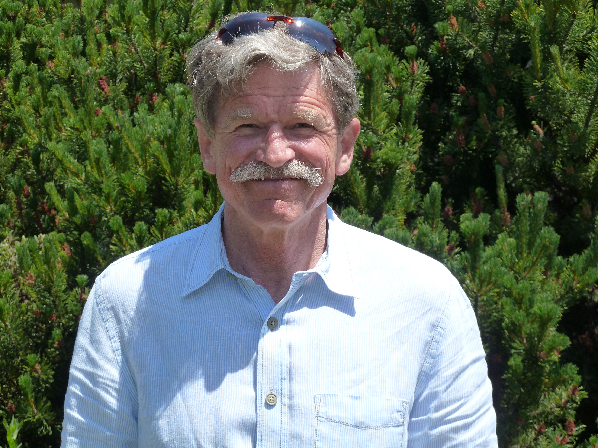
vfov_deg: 14.2
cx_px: 299
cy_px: 224
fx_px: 1797
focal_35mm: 104
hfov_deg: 18.9
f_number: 4.3
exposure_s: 1/400
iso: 125
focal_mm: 17
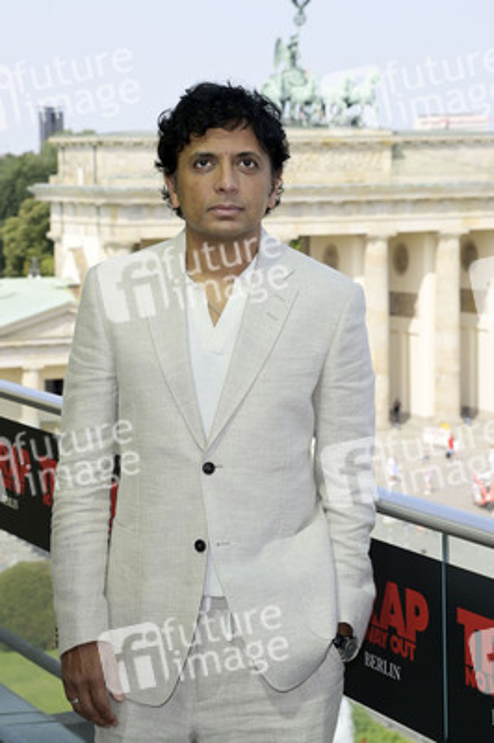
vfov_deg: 23.9
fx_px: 1752
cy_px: 372
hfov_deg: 16.0
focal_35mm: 85
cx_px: 247
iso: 250
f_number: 10
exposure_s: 1/250
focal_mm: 85
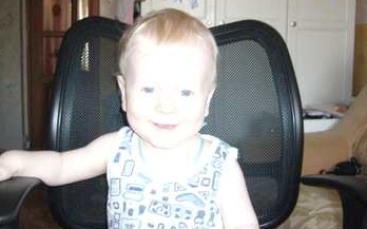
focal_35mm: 48
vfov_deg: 26.8
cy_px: 99
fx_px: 480
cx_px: 171
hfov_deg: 41.8
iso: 400
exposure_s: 1/40
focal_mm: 5.8
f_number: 2.8
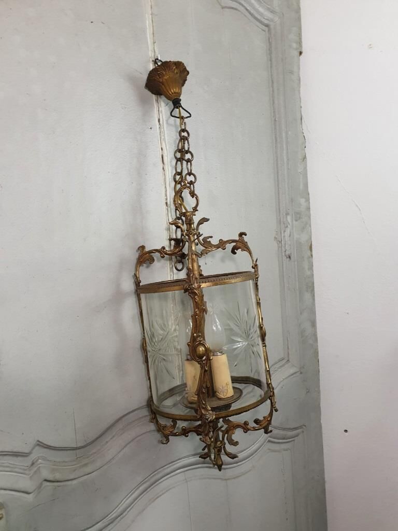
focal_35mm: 26
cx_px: 199
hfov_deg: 53.1
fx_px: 399
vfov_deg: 67.3
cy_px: 266
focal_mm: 4.3
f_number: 2.4
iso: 400
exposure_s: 1/50
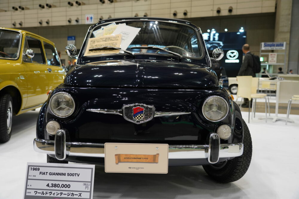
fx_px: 257
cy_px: 100
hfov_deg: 60.3
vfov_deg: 42.3
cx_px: 150
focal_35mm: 31
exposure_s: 1/40
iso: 640
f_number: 4
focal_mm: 31
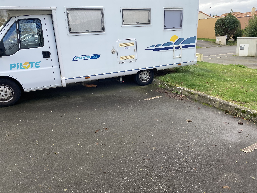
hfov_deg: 67.3
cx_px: 128
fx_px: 193
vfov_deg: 53.1
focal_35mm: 26
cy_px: 96
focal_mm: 4.25
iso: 32
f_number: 1.8
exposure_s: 1/483
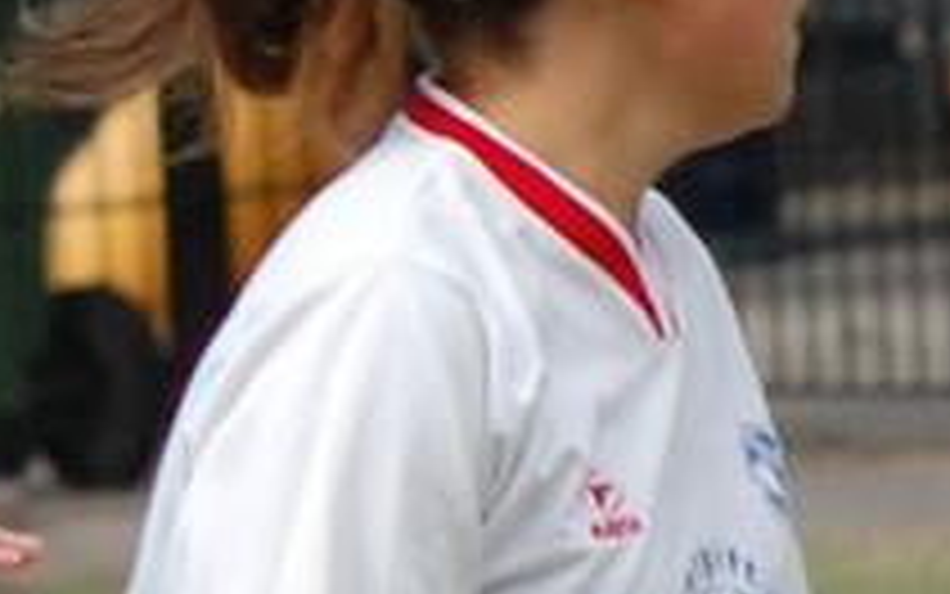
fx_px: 36464
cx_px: -185
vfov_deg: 0.9
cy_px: 310
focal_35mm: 1408
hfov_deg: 1.5
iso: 400
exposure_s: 1/1000
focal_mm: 190
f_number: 5.6
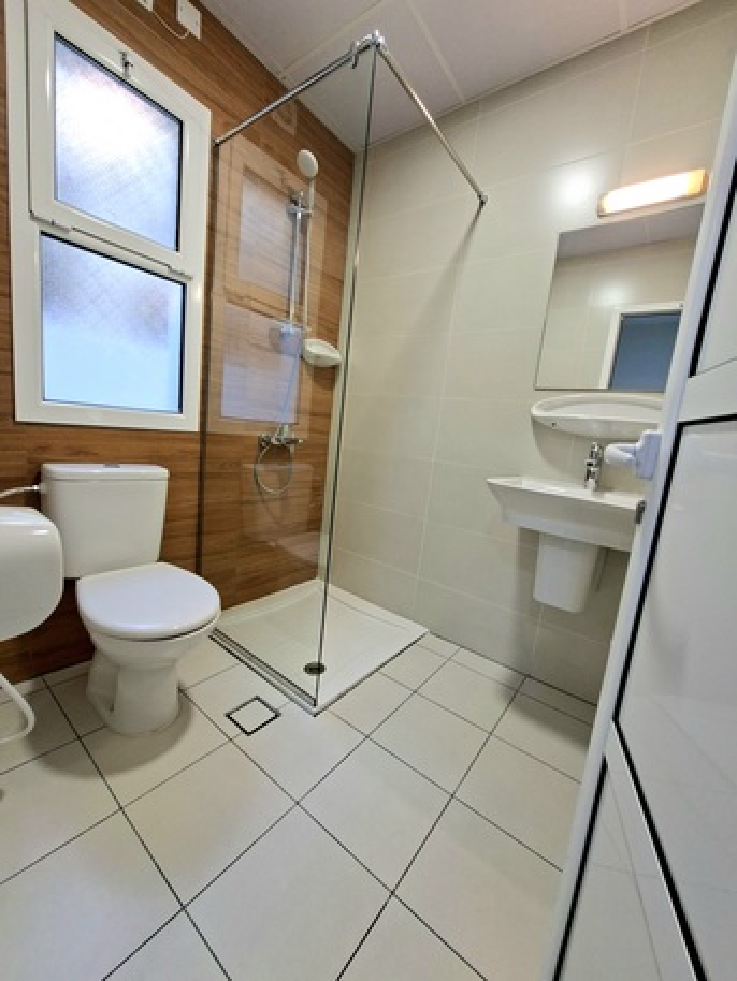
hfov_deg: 89.9
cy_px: 490
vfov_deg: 106.2
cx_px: 368
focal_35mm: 13
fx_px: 369
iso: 64
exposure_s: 1/50
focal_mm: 1.74
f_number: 2.2
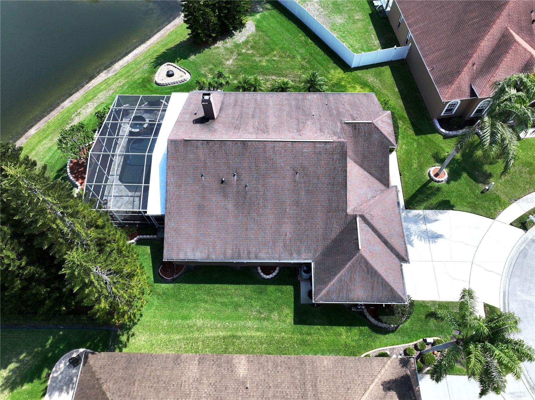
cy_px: 200
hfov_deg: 71.6
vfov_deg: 56.8
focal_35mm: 24
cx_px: 268
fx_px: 371
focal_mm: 12.29
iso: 100
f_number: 3.2
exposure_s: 1/400
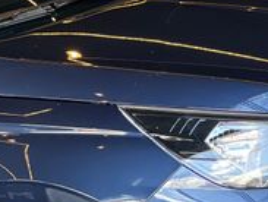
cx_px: 256
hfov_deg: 9.9
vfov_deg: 7.5
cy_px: 201
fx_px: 1536
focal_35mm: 198
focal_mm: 9
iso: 125
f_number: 2.8
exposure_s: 1/120
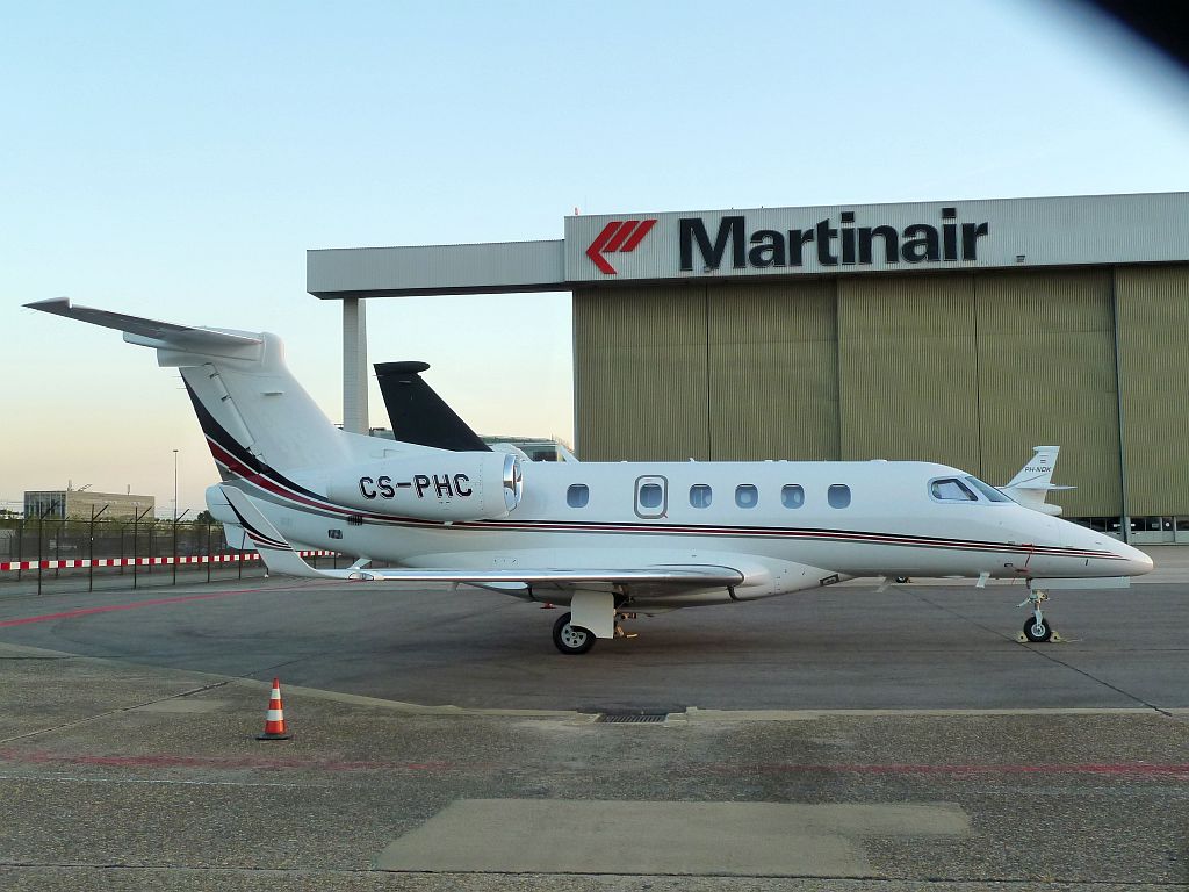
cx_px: 594
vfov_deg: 38.7
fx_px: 1271
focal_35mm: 37
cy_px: 446
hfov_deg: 50.1
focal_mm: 6.1
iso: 125
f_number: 3.6
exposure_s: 1/30
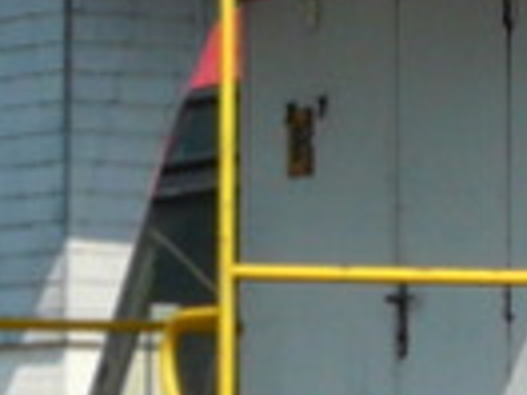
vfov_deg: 3.1
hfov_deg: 4.1
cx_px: 846
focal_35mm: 486
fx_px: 7399
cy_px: 387
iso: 100
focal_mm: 10.5
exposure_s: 1/400
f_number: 5.6
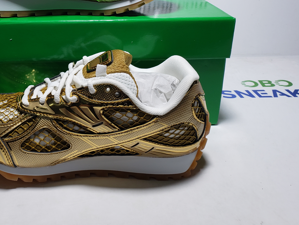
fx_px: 363
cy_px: 50
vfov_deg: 33.5
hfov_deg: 43.1
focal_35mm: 42
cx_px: 69
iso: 50
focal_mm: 4.3
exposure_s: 1/267
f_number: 2.4
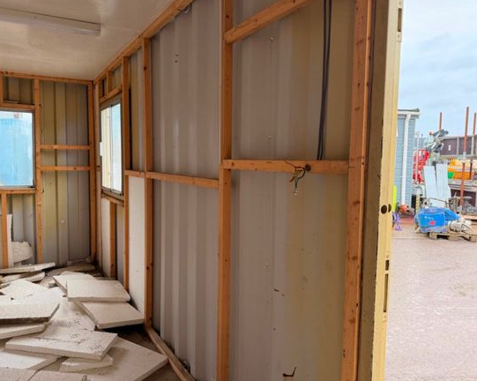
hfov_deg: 65.9
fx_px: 367
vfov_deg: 54.9
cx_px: 218
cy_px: 192
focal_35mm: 26
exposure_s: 1/121
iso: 200
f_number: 1.78
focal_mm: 6.76
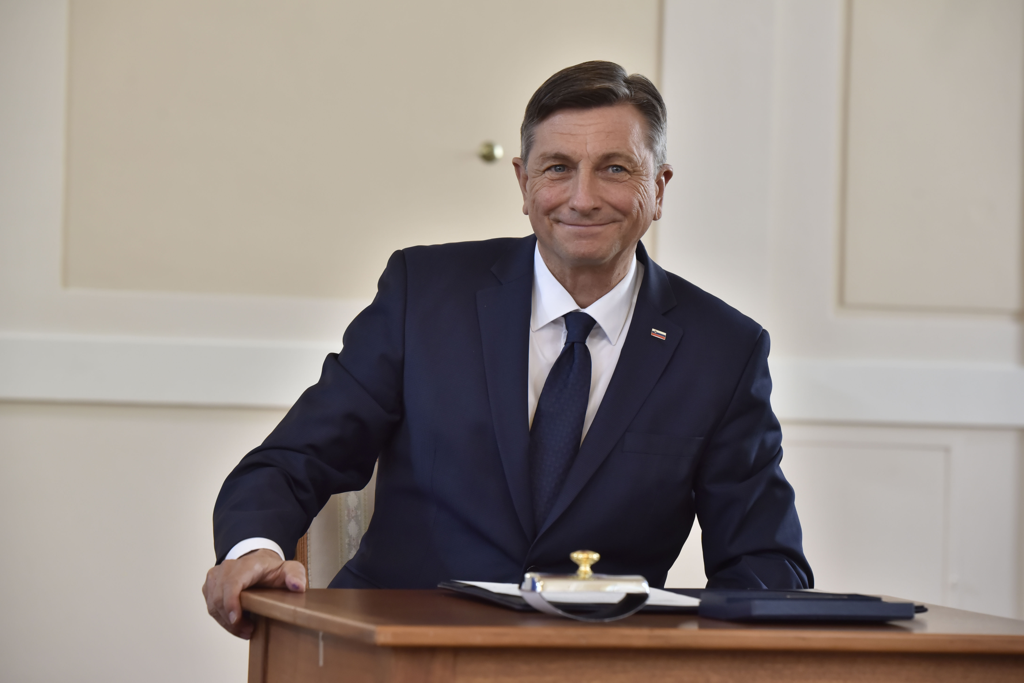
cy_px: 342
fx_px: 3841
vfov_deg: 10.2
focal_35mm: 135
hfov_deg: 15.2
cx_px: 512
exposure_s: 1/200
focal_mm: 135
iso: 1000
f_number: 5.6
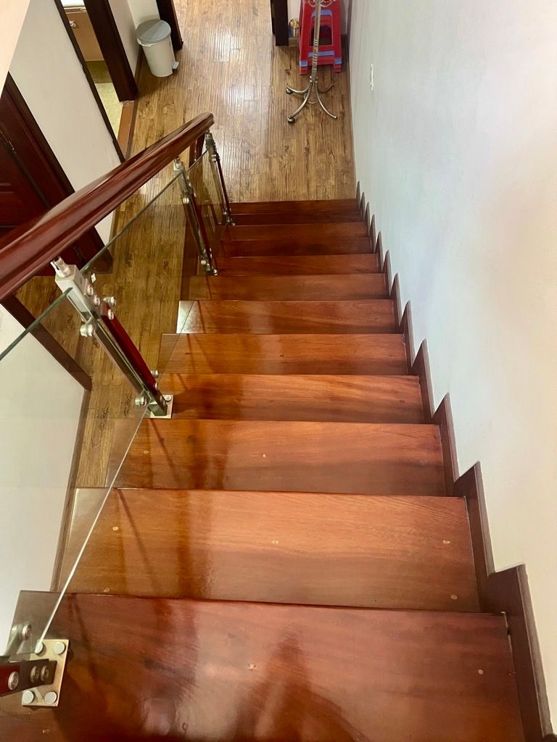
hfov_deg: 53.1
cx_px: 278
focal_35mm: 26
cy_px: 371
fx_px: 558
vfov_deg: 67.3
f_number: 1.5
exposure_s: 1/50
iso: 320
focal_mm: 5.7
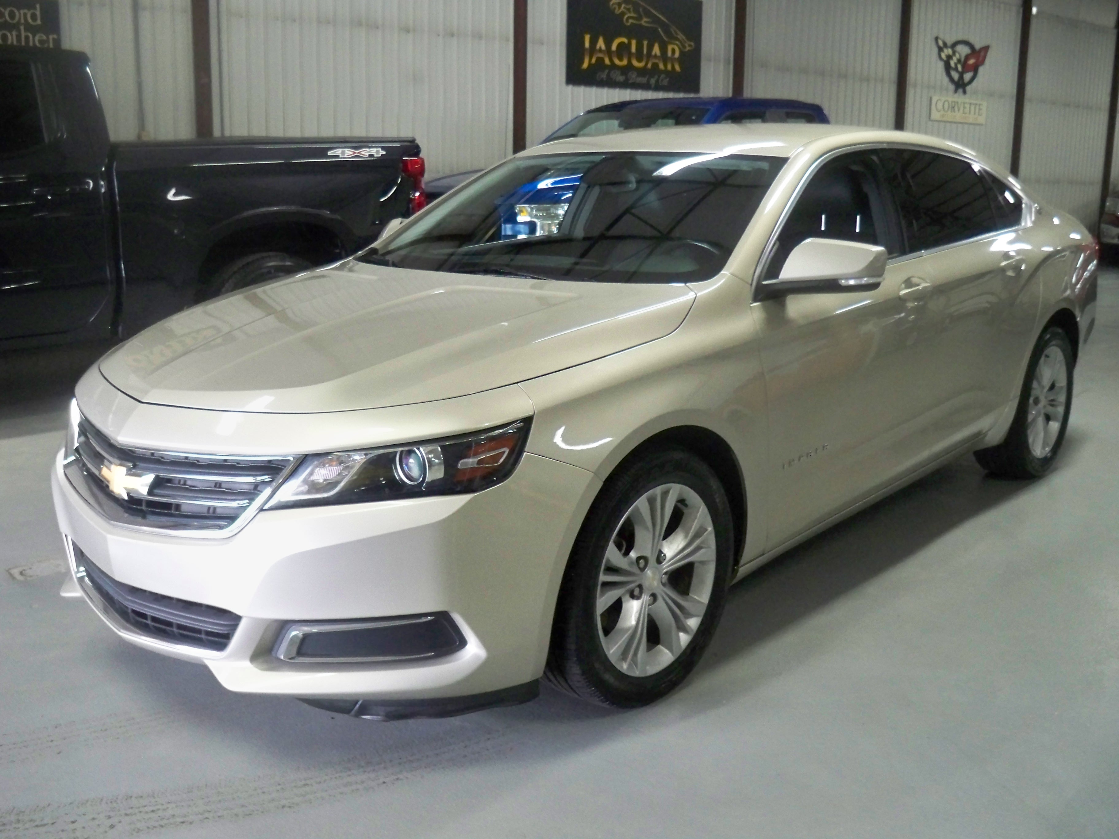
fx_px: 1131
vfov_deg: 40.7
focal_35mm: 35
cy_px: 420
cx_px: 560
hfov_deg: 52.6
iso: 500
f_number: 3.1
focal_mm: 6.3
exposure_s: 1/60
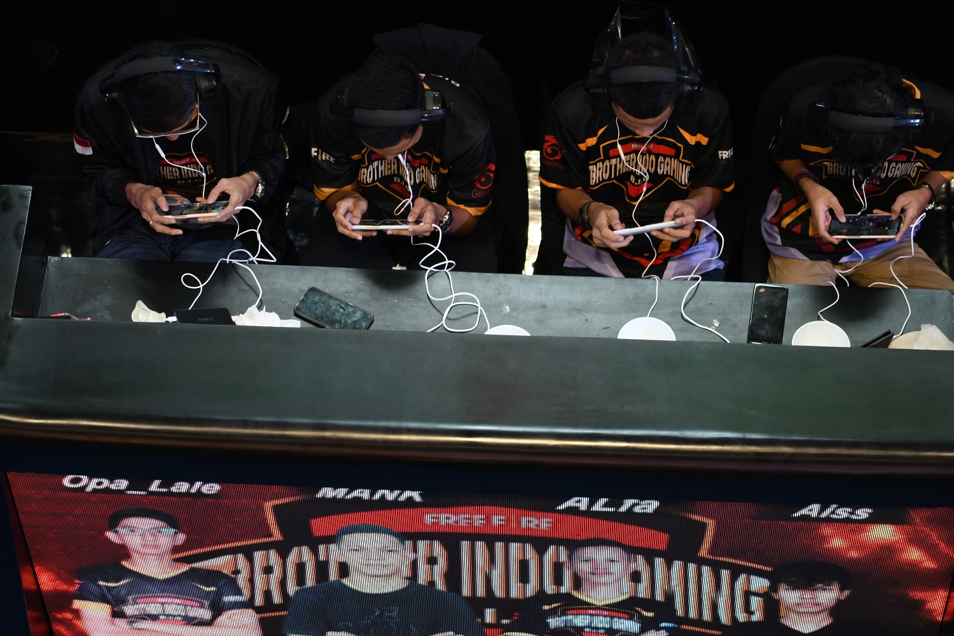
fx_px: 2782
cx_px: 477
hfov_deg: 19.5
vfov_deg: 13.0
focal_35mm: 105
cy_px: 318
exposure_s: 1/100
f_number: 4
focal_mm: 70
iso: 1000
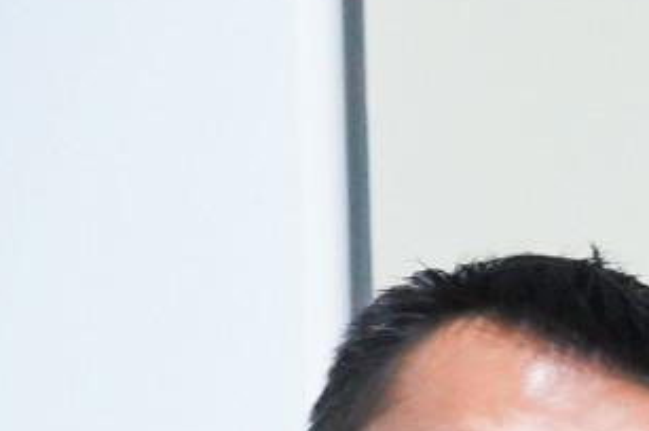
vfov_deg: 3.6
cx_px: 1873
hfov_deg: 5.2
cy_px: 1174
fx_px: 6801
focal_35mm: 378
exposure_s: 1/160
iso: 1600
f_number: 3.5
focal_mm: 37.7
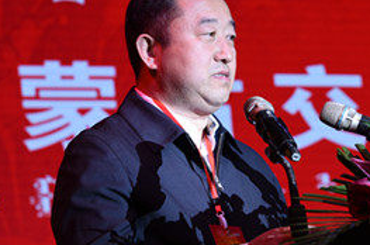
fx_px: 2379
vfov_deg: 5.9
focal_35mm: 232
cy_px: 112
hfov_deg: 8.9
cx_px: 278
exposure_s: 1/200
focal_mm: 140
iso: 1000
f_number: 8
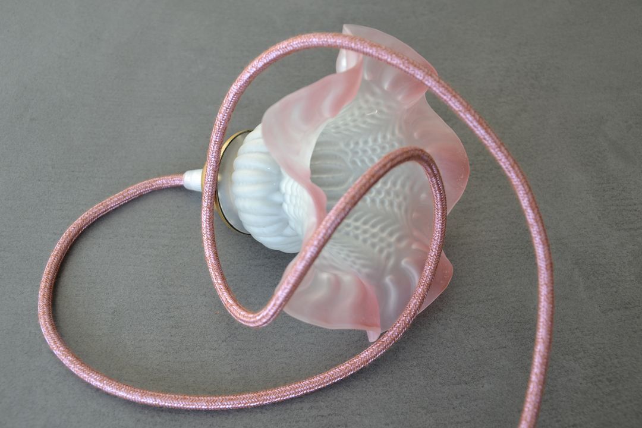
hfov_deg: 43.6
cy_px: 214
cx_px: 321
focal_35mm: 45
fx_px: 802
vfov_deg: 29.9
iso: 400
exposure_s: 1/80
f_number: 4.5
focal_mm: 30
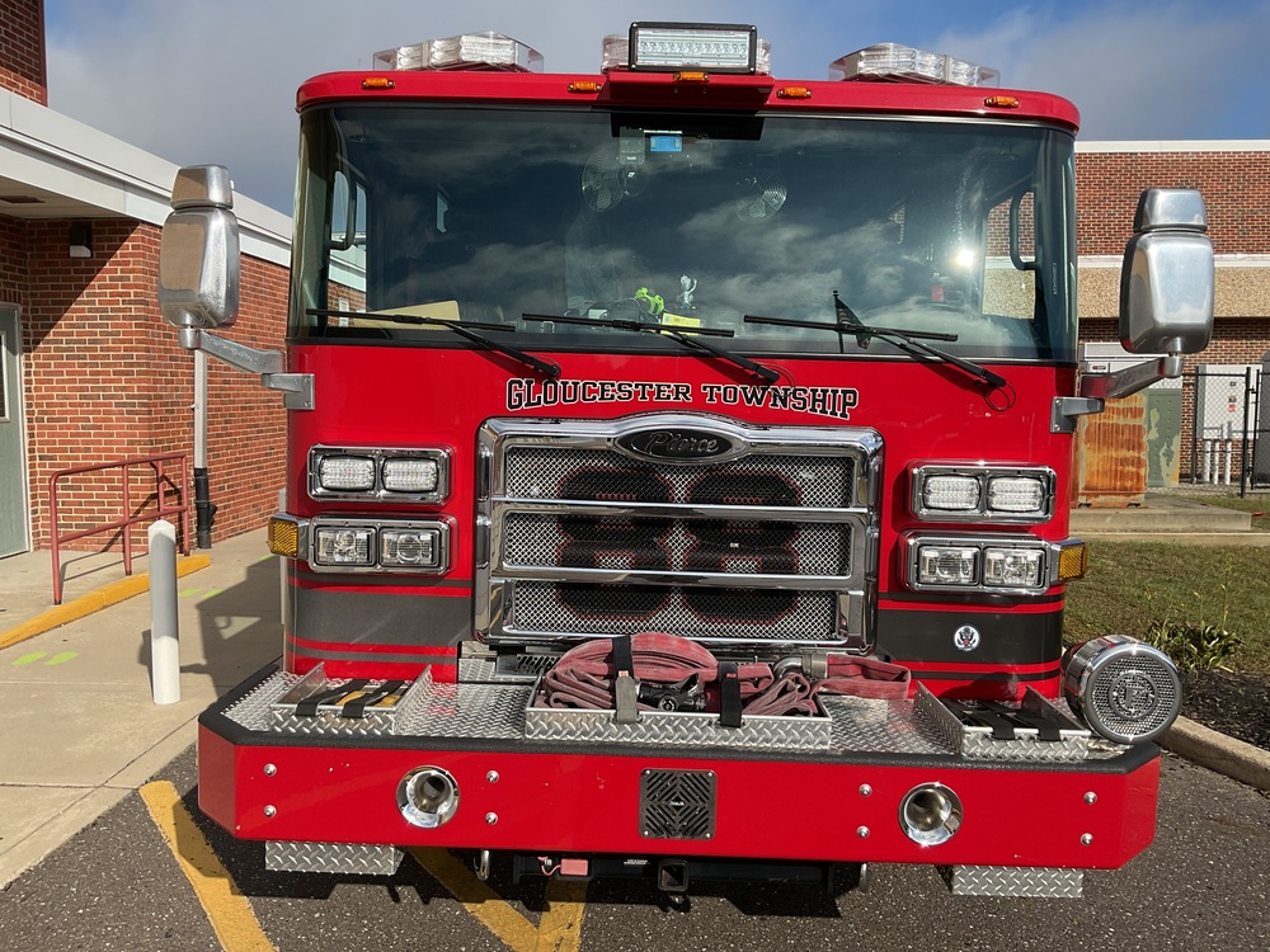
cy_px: 476
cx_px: 635
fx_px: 1064
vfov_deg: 48.2
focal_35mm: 29
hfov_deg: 61.7
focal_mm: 3
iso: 16
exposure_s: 1/1984
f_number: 1.8
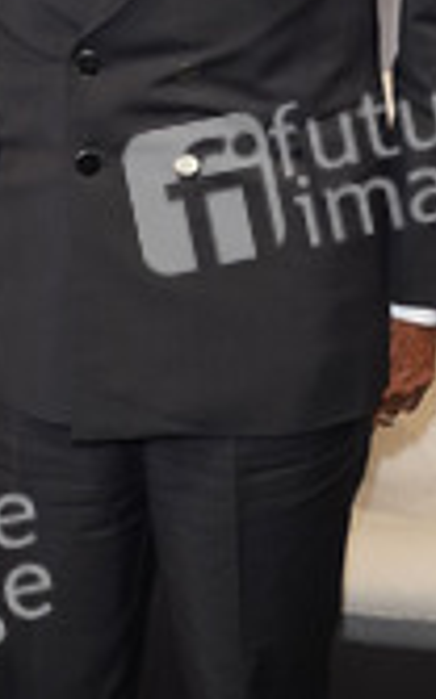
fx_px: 2230
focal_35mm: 117
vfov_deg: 17.3
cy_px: -33
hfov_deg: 11.0
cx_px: -42
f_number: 5.6
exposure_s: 1/160
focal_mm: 48
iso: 2000
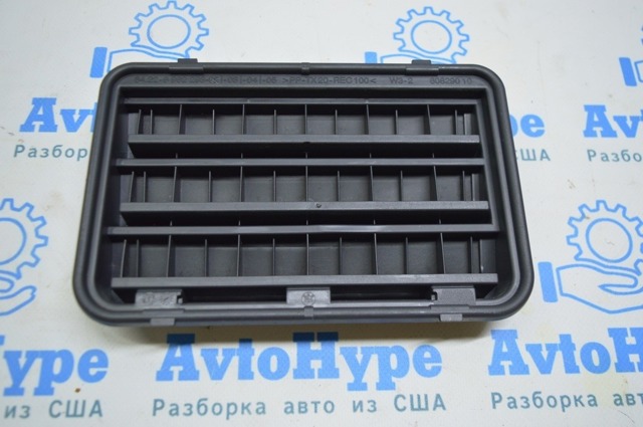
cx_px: 322
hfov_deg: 57.3
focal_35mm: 33
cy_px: 214
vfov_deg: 39.9
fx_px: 589
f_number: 3.8
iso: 400
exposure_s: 1/50
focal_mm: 22
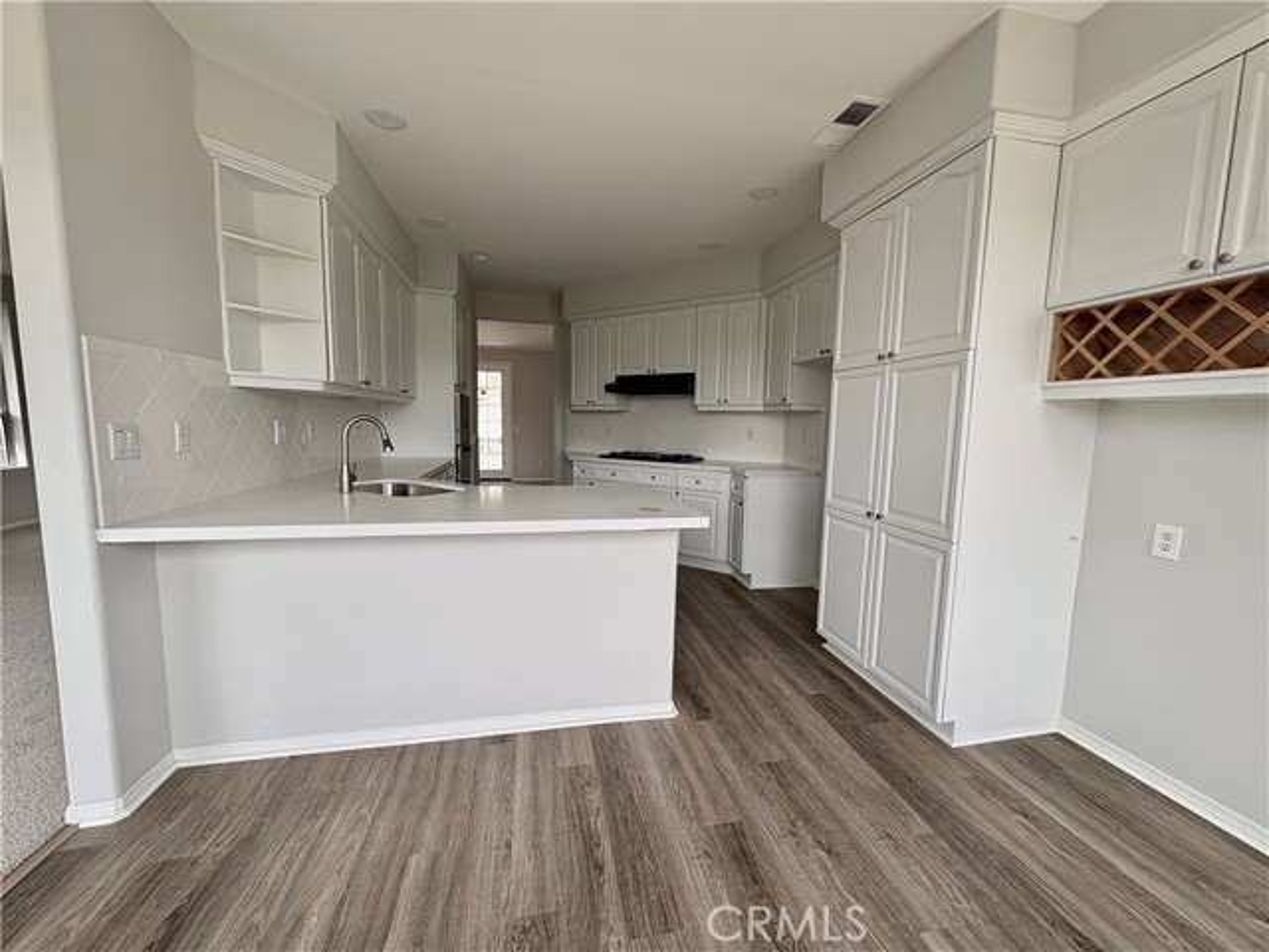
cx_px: 634
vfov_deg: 85.7
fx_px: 513
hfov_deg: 102.1
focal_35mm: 14
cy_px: 476
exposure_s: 1/270
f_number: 2.2
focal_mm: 2.22
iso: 40
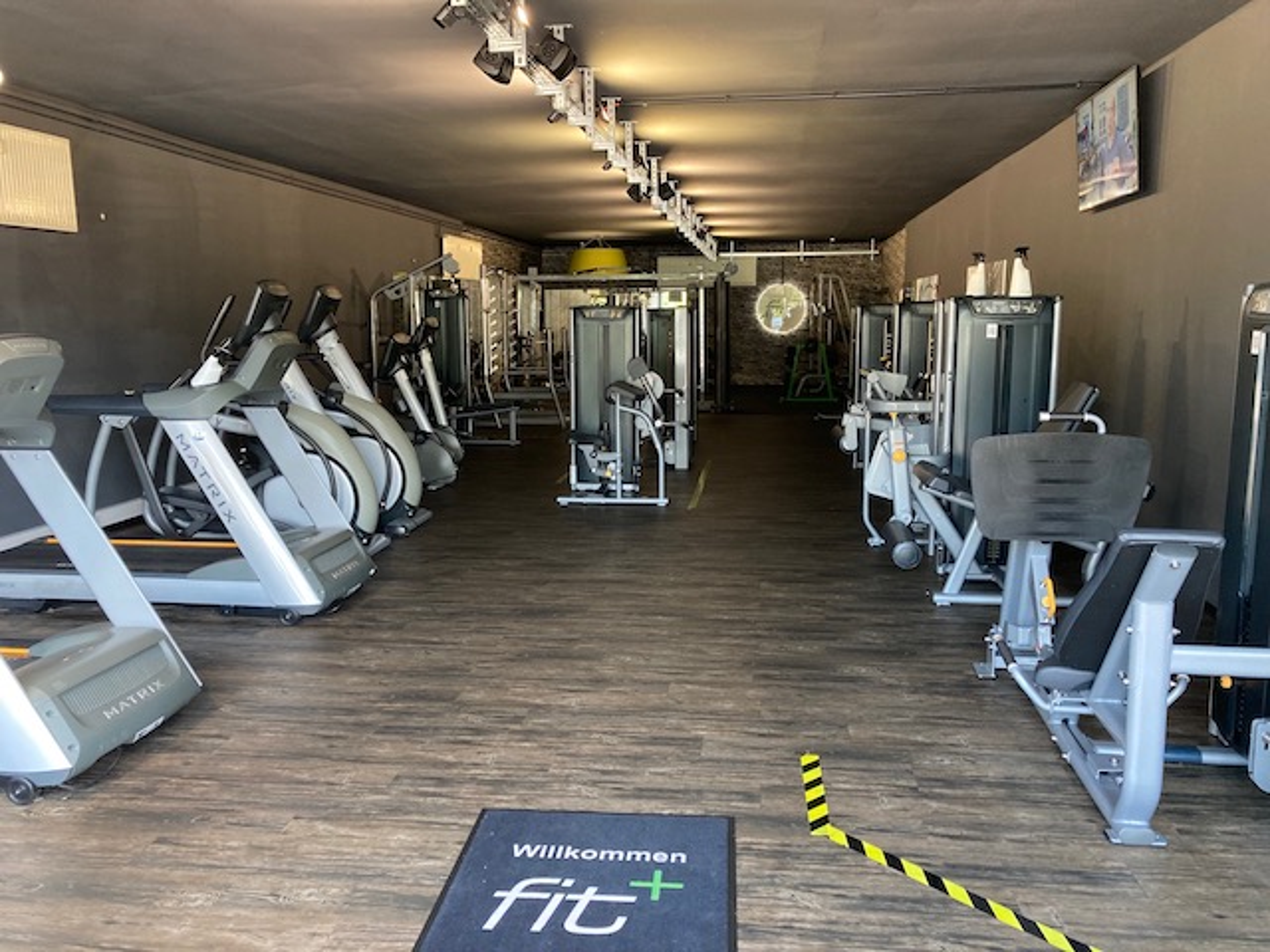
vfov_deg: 49.7
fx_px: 1027
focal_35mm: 28
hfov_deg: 63.4
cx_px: 635
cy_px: 476
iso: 200
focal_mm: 3.99
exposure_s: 1/50
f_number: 1.8
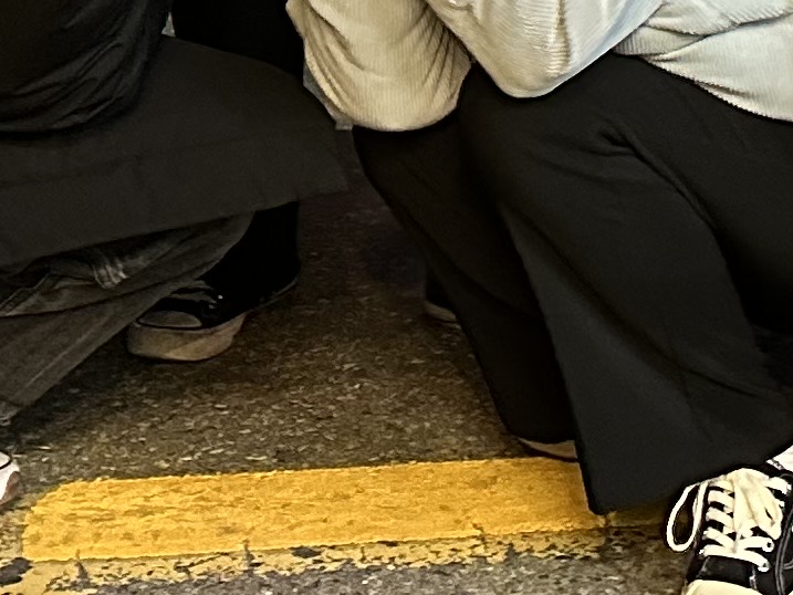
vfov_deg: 9.7
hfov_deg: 14.6
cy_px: -842
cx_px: 478
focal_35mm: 135
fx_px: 3093
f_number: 1.78
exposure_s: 1/30
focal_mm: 6.86
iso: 1000
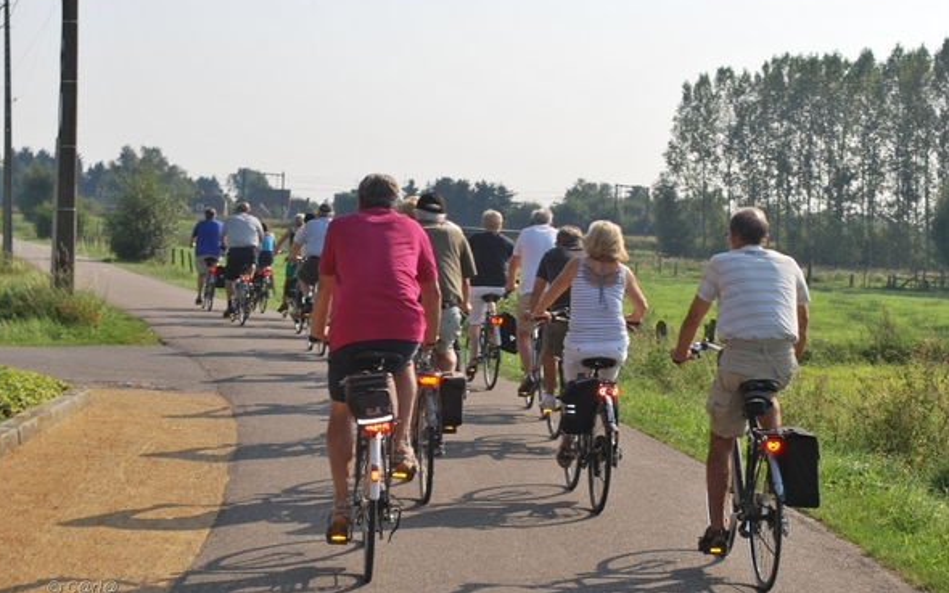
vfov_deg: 15.3
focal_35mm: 86
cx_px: 468
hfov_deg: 24.2
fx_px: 2212
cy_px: 301
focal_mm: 55
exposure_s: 1/200
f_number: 9
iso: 100
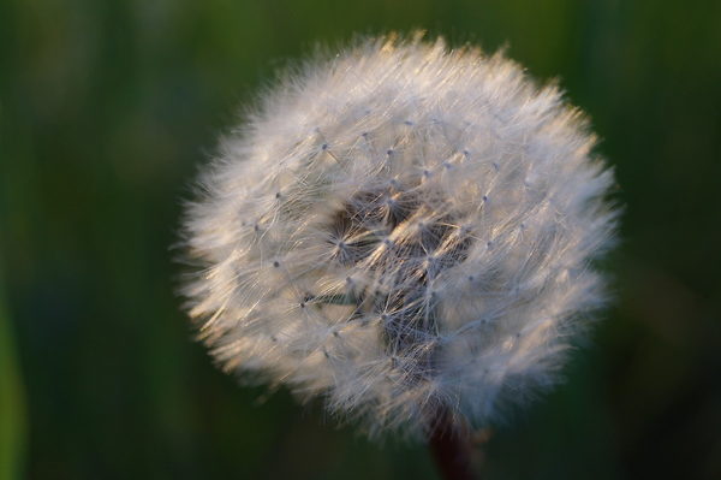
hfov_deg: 24.6
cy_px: 240
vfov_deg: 16.5
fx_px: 1651
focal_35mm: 82
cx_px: 360
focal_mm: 55
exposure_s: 1/160
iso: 400
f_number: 5.6
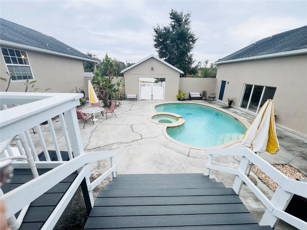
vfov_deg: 89.9
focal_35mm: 13
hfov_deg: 106.2
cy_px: 115
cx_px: 154
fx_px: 115
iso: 32
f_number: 1.8
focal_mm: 1.57
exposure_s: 1/536
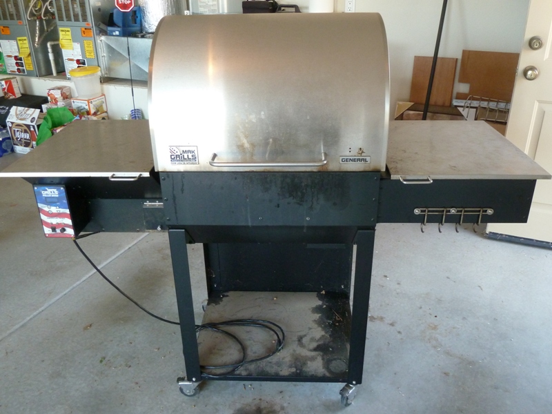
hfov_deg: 60.0
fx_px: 478
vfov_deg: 46.8
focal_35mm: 30
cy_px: 207
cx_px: 276
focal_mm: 5
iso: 400
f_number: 3.4
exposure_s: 1/30
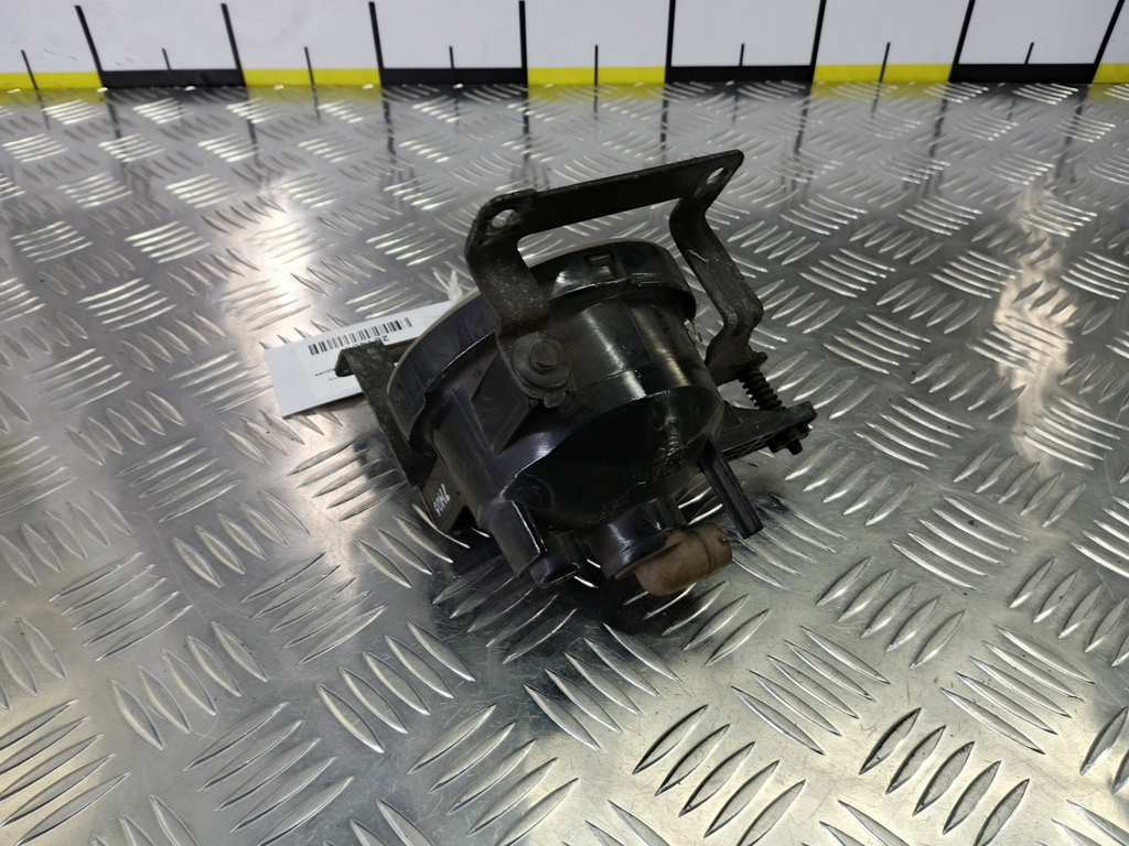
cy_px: 423
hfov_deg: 73.9
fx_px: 750
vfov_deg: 58.9
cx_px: 564
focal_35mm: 23
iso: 93
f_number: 1.6
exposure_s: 1/33.3
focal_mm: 4.11
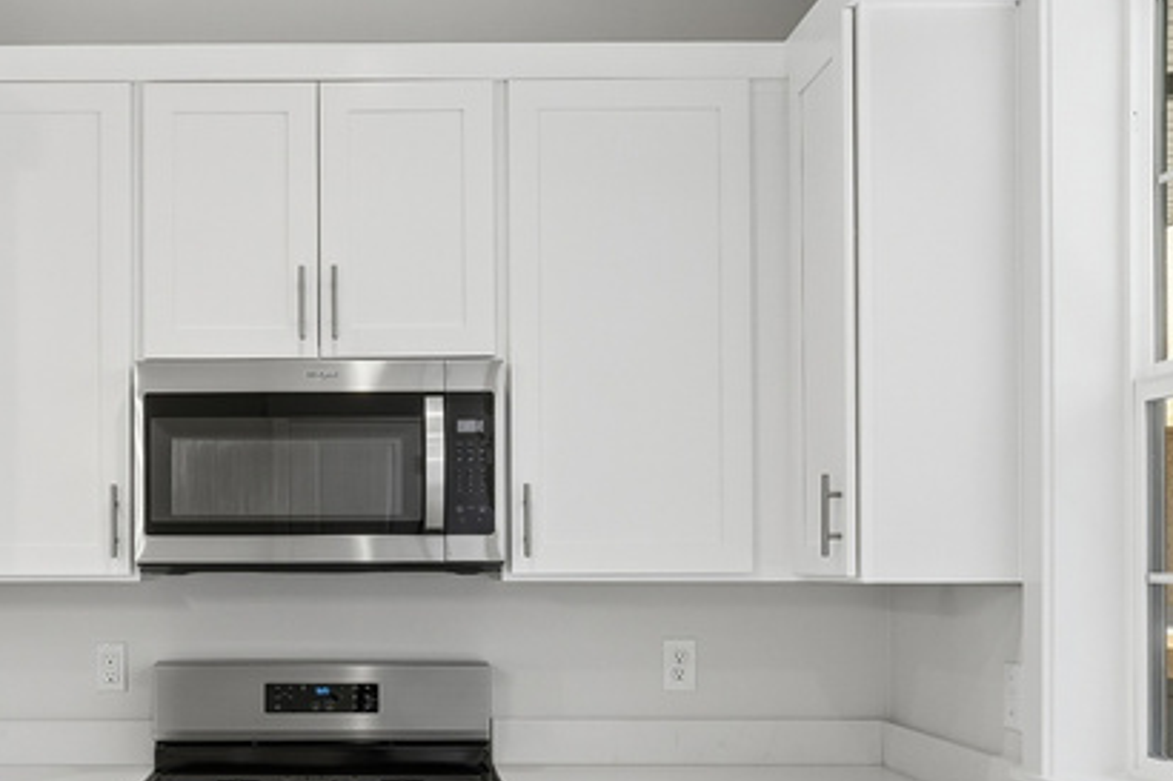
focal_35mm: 45
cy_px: 561
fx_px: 1466
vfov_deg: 29.5
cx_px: 363
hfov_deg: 42.8
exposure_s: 1/250
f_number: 10
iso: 250
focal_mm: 18
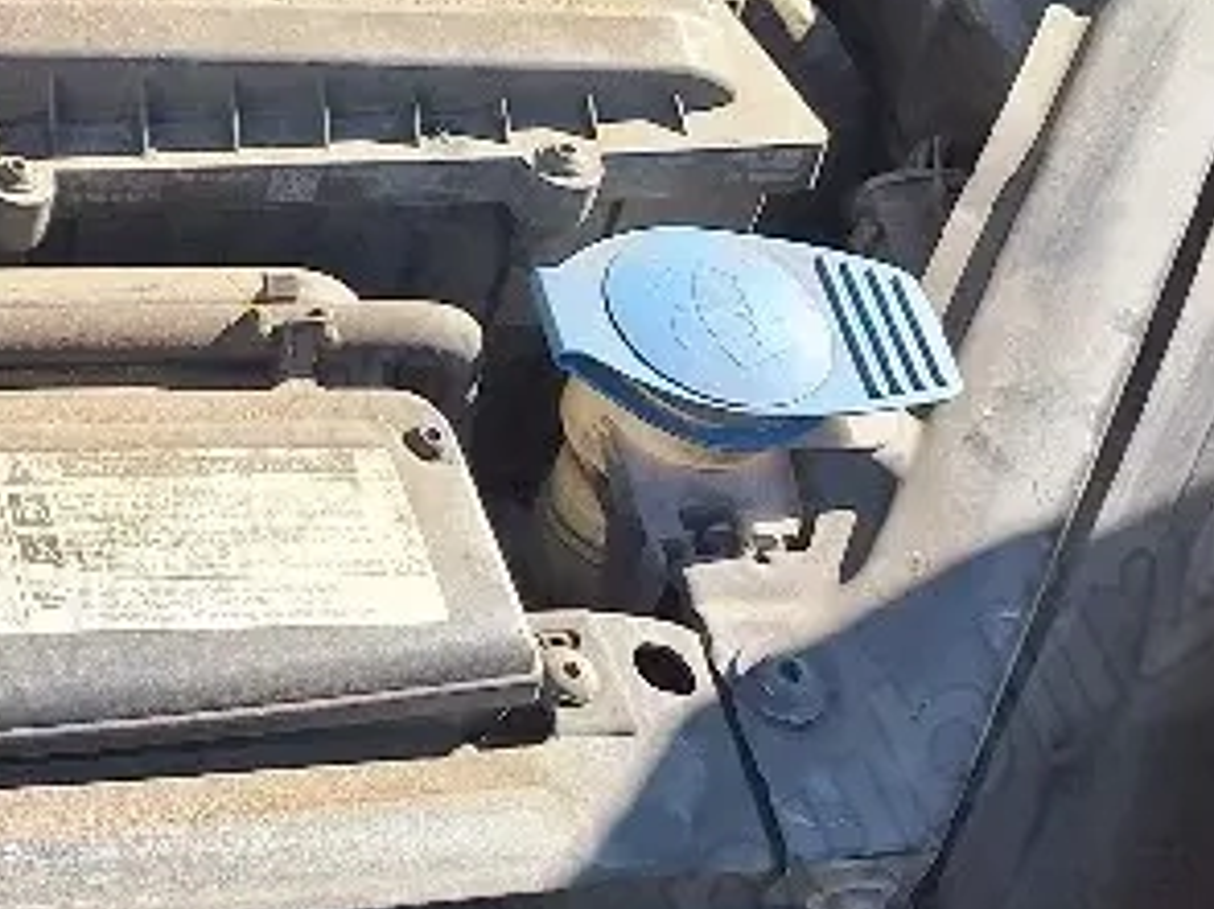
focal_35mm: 78
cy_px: -395
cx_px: -757
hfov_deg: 20.3
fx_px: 2734
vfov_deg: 17.3
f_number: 1.8
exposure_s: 1/588
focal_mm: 5.54
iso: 40
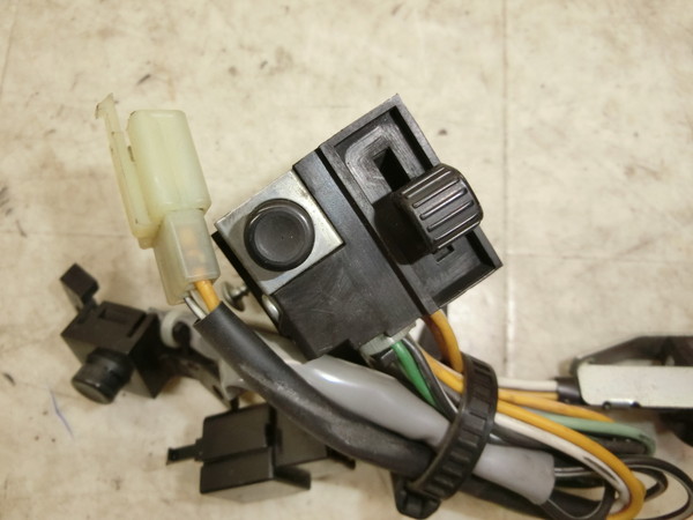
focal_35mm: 25
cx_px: 346
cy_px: 260
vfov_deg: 54.9
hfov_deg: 69.4
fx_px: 500
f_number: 3.5
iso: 200
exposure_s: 1/60
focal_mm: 4.5
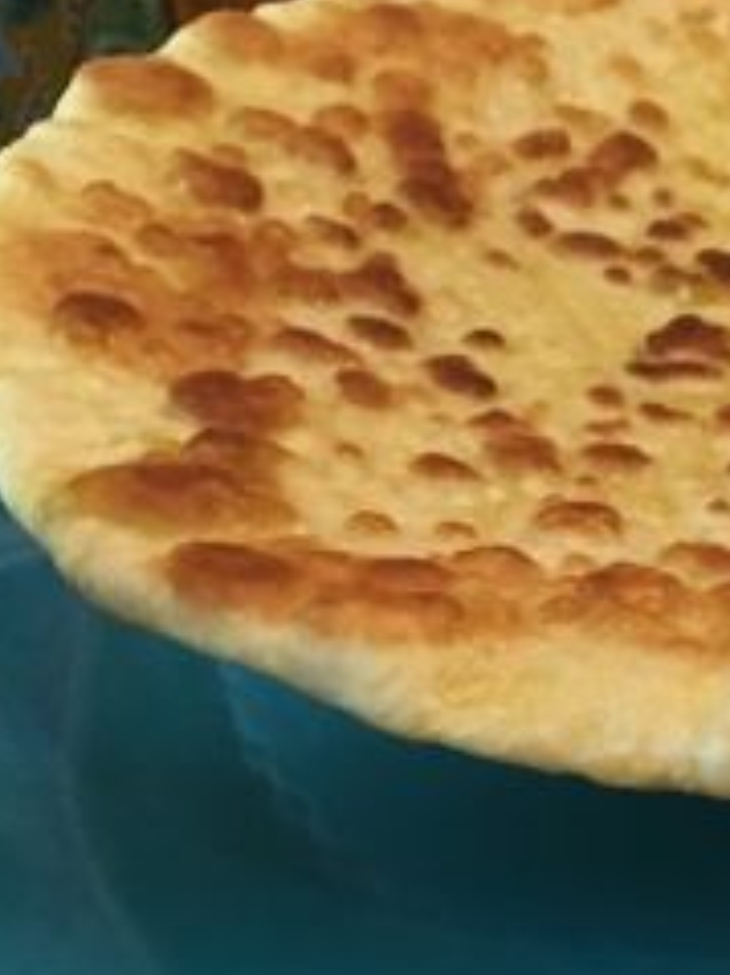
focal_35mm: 85
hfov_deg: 16.1
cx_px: 1054
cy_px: 1114
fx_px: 2392
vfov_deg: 21.6
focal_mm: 4.15
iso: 200
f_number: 2.2
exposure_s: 1/33
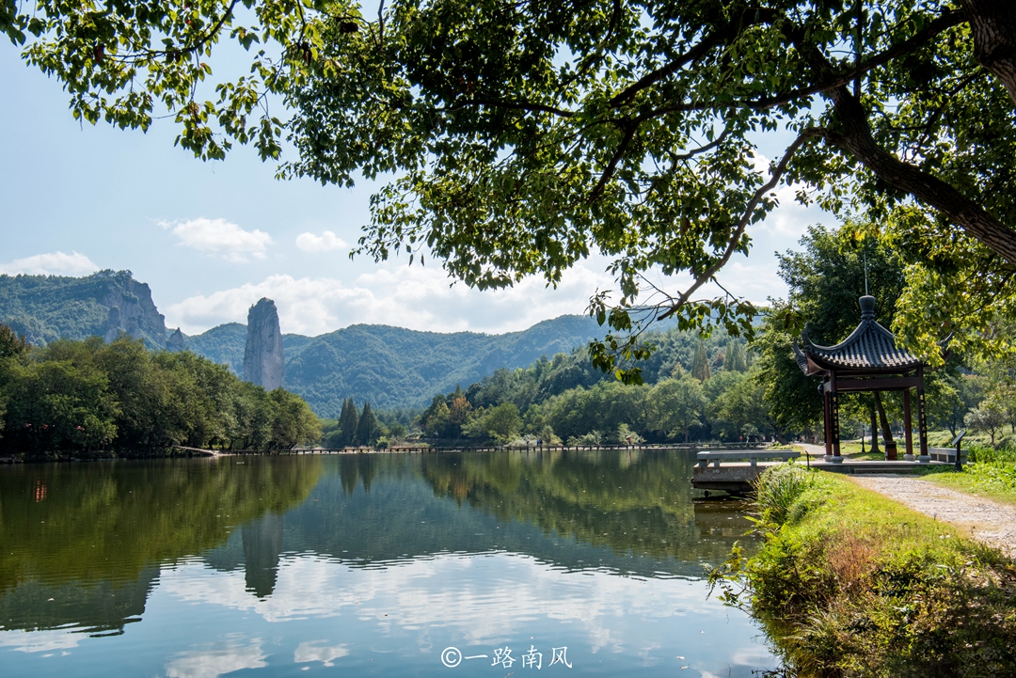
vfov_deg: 38.9
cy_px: 339
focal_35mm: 34
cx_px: 508
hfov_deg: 55.8
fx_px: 960
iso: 200
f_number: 18
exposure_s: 1/100
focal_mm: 34
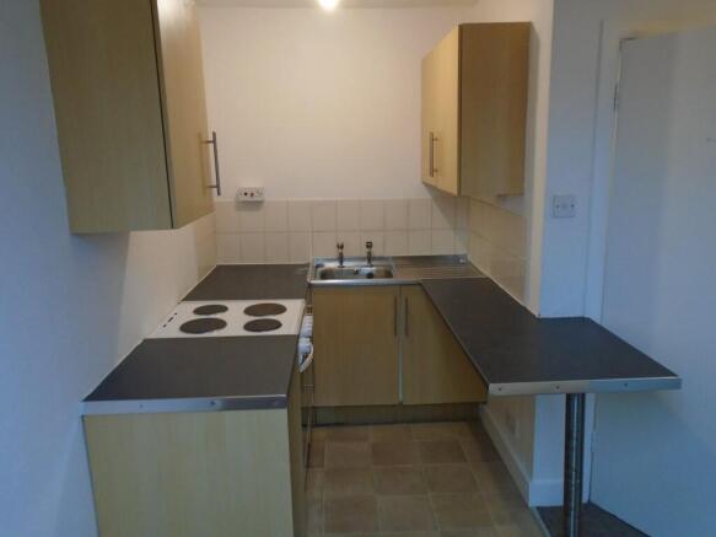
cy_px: 268
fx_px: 538
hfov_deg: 67.3
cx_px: 358
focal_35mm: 26
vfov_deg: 53.0
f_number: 3.2
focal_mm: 4.6
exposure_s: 1/30
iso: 250
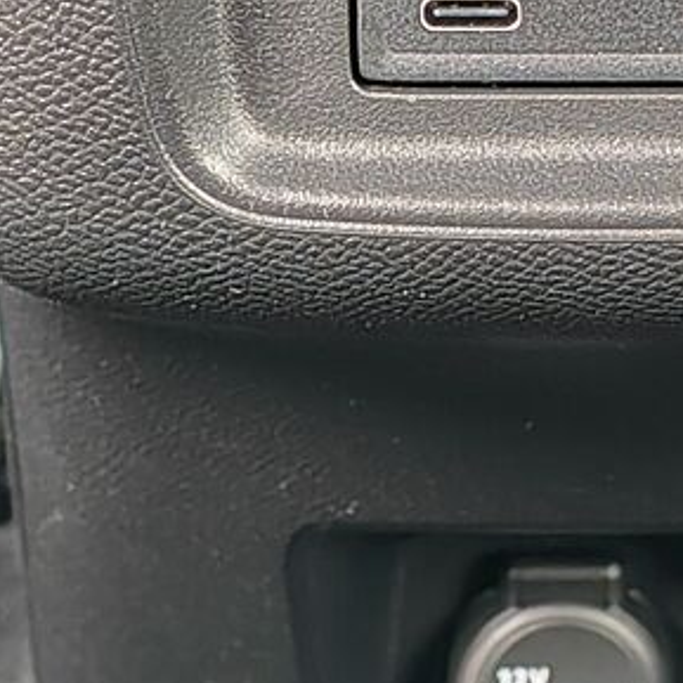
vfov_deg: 12.4
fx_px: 3148
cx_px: 470
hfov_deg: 12.4
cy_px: 285
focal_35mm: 141
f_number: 1.9
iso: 1600
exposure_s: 1/33
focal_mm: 5.52
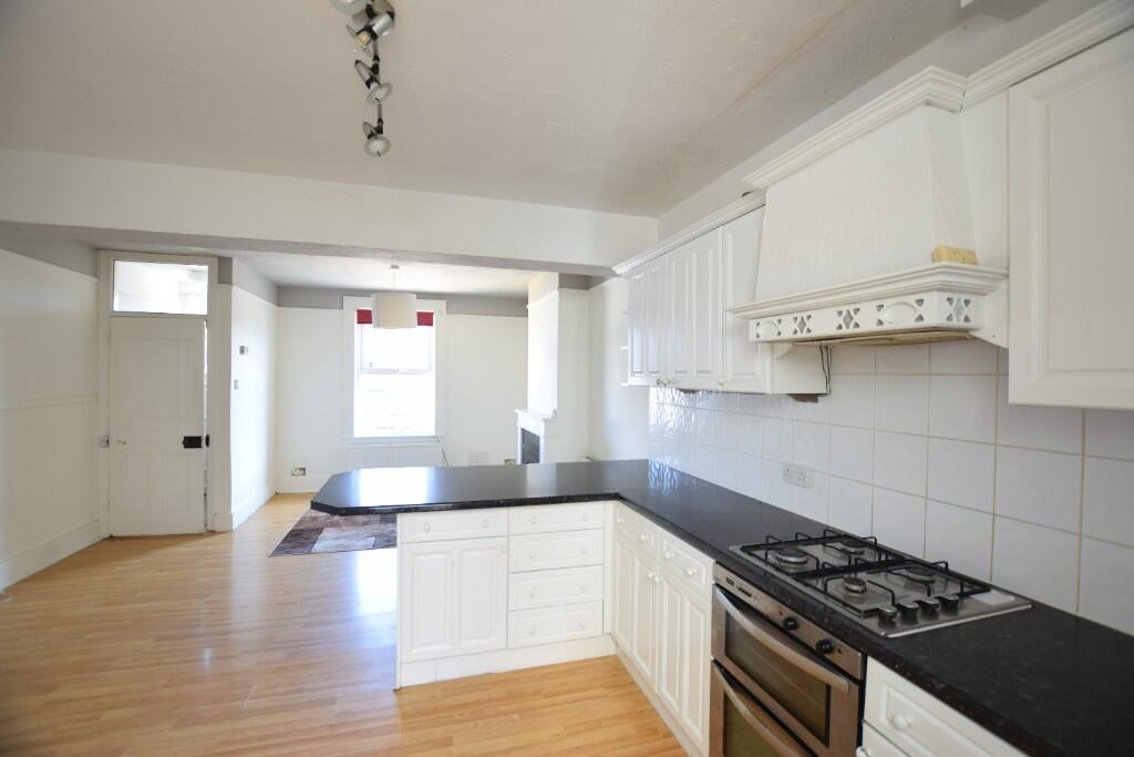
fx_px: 473
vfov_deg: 77.3
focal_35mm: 15
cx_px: 567
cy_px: 378
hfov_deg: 100.4
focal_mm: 10
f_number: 3.5
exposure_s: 1/6
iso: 100
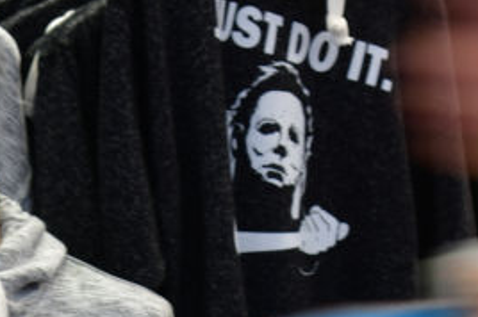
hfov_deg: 5.1
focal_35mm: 402
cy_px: 605
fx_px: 5331
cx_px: 62
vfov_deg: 3.4
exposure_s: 1/15
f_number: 4.5
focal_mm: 105
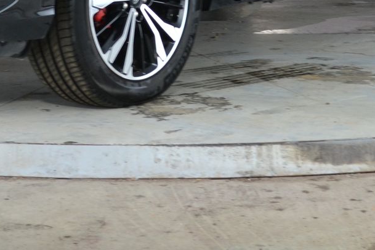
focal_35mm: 212
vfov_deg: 6.4
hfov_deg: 9.7
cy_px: -167
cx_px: 86
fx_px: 2208
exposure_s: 1/8
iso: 200
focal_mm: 42
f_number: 5.3
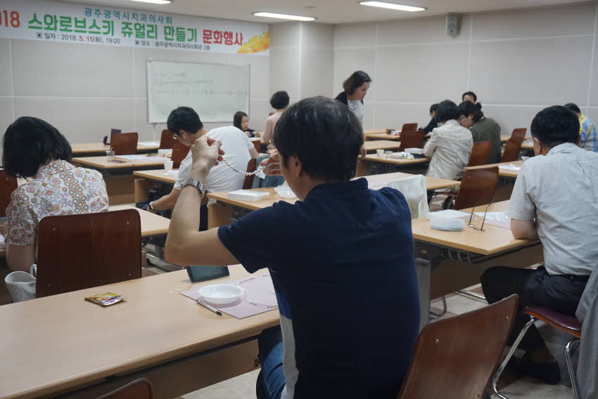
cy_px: 200
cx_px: 299
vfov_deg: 35.5
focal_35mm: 38
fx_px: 623
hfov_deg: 51.3
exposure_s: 1/160
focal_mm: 25
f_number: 4.5
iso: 1600
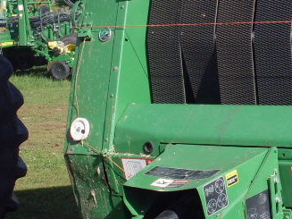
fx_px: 1003
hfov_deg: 16.1
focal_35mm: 119
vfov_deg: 12.4
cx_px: 320
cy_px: 63
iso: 80
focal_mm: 6.3
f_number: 8.4
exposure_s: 1/125
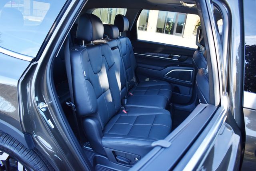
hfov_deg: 67.4
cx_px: 128
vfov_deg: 48.0
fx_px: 192
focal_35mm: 27
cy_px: 86
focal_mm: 18
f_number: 3.5
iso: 640
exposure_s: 1/250
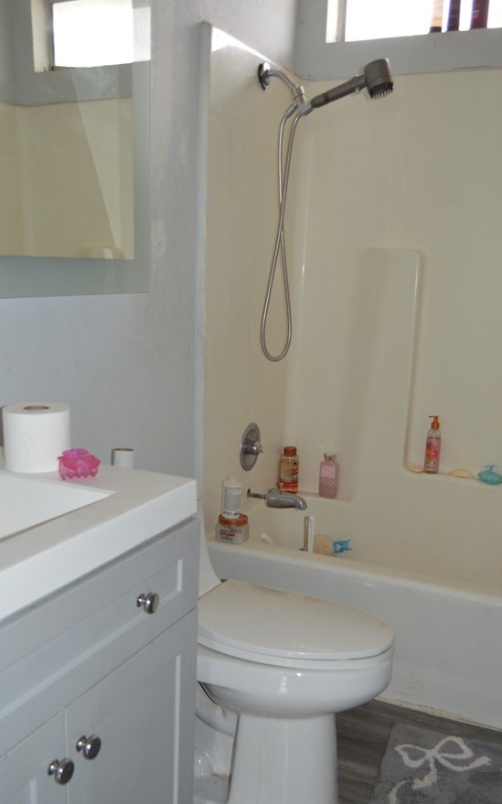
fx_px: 745
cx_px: 227
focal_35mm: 34
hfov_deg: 37.2
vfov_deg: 56.2
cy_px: 487
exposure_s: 1/60
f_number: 3.5
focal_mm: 18
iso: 400
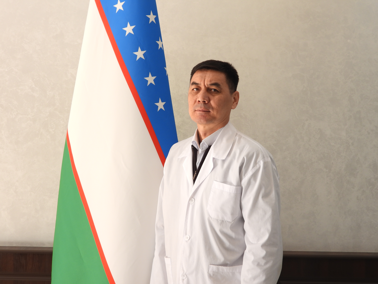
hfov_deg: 38.2
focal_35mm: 50
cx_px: 189
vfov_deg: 29.1
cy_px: 142
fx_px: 546
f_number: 3.2
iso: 100
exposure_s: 1/80
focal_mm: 9
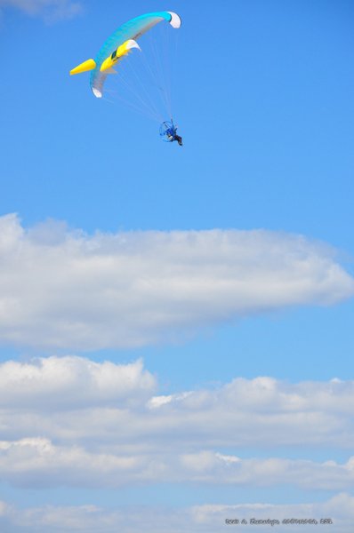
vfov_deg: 11.0
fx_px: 2775
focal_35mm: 188
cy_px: 266
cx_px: 177
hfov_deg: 7.3
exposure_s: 1/160
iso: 200
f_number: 8
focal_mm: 125
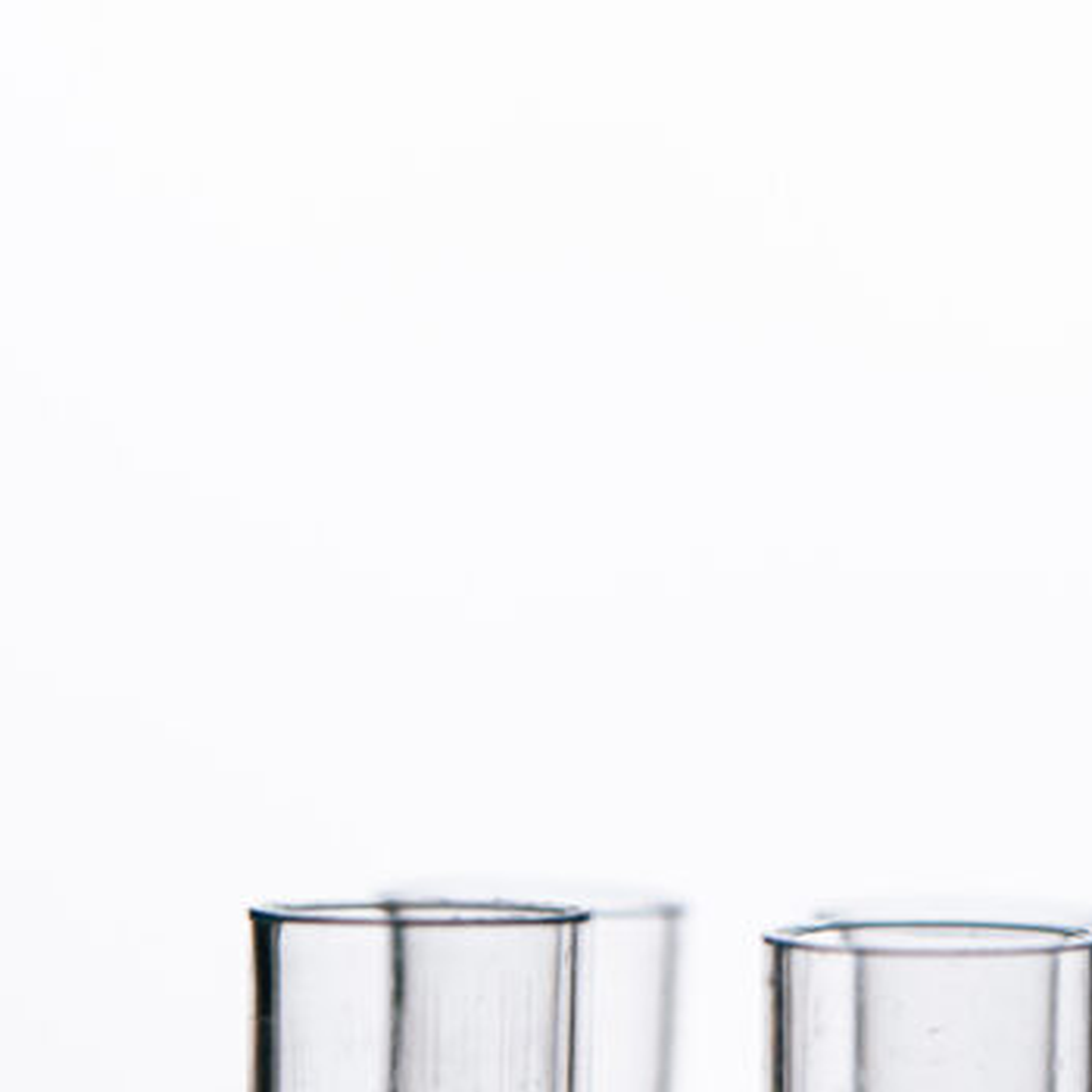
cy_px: 335
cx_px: 1114
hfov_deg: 11.6
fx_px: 5318
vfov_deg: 11.7
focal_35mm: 149
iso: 100
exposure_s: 1/100
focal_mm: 60
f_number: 6.3
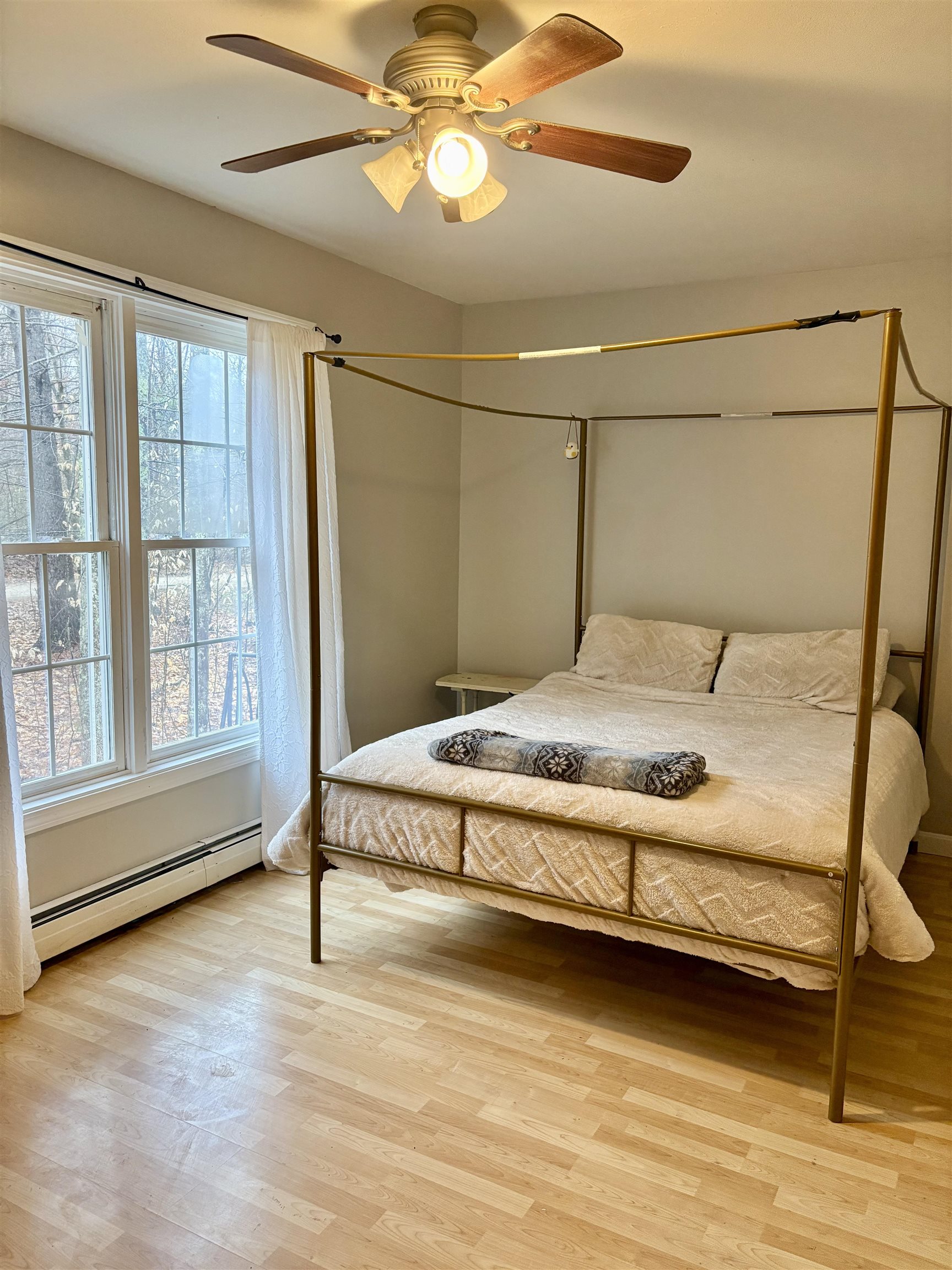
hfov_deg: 53.1
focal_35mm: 26
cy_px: 635
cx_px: 476
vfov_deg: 67.3
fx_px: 953
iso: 200
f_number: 1.6
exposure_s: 1/60
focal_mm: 5.96
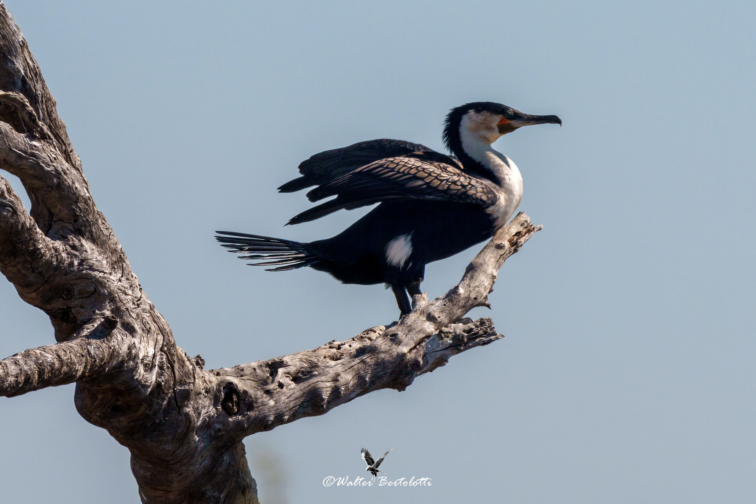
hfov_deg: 3.7
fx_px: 11759
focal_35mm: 560
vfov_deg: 2.5
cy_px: 252
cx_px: 378
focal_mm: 560
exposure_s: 1/3200
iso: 640
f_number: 9
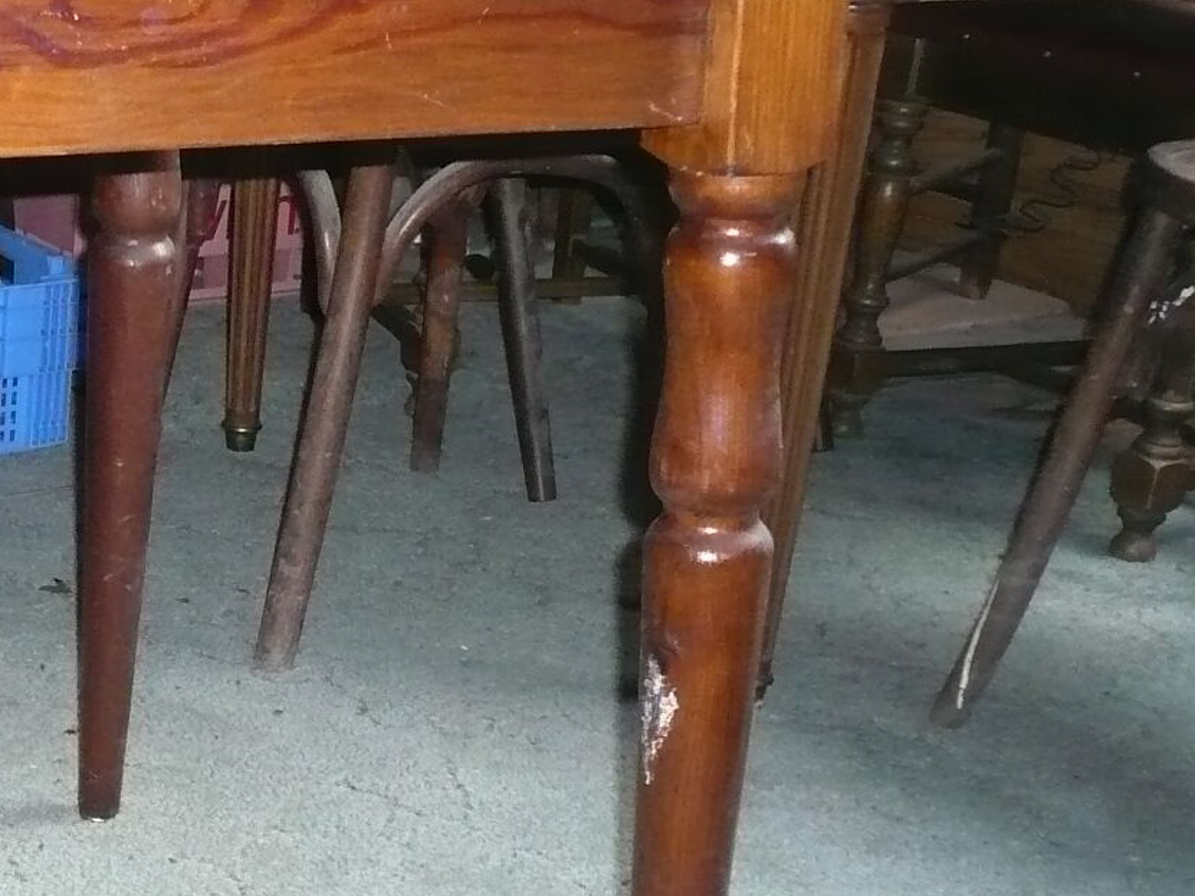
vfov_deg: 21.2
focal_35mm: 69
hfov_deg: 25.9
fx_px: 2382
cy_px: 630
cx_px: -148
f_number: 2.8
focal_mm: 4.6
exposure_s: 1/30
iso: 250
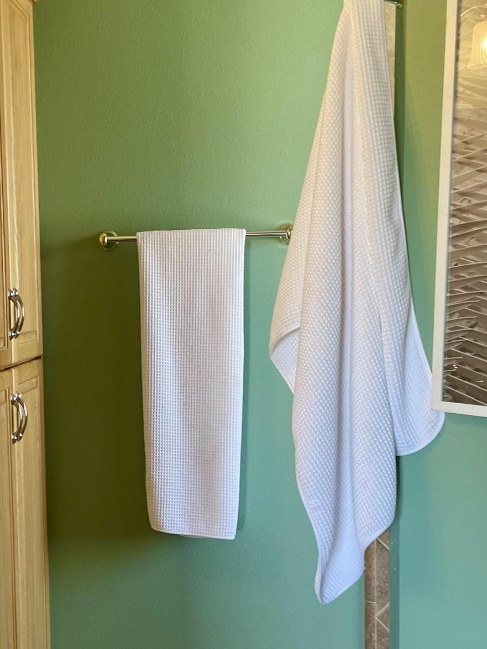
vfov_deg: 37.4
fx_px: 957
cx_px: 102
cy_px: 386
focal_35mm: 51
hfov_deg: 28.0
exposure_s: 1/60
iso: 80
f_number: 1.6
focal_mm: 4.2
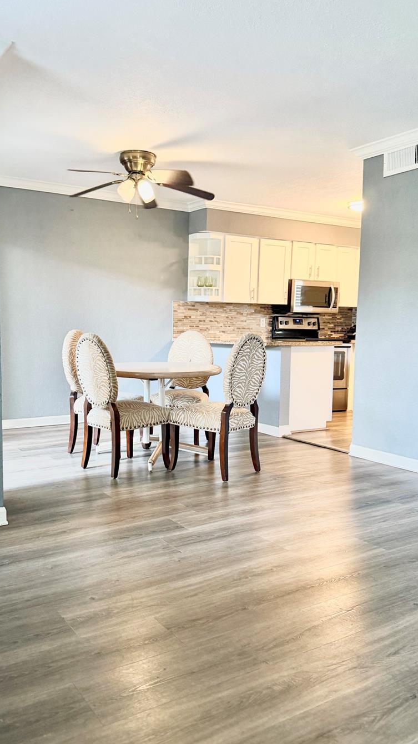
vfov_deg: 64.3
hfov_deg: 38.9
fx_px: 591
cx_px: 187
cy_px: 380
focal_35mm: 30
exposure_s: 1/60
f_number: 1.78
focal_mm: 6.76
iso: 250
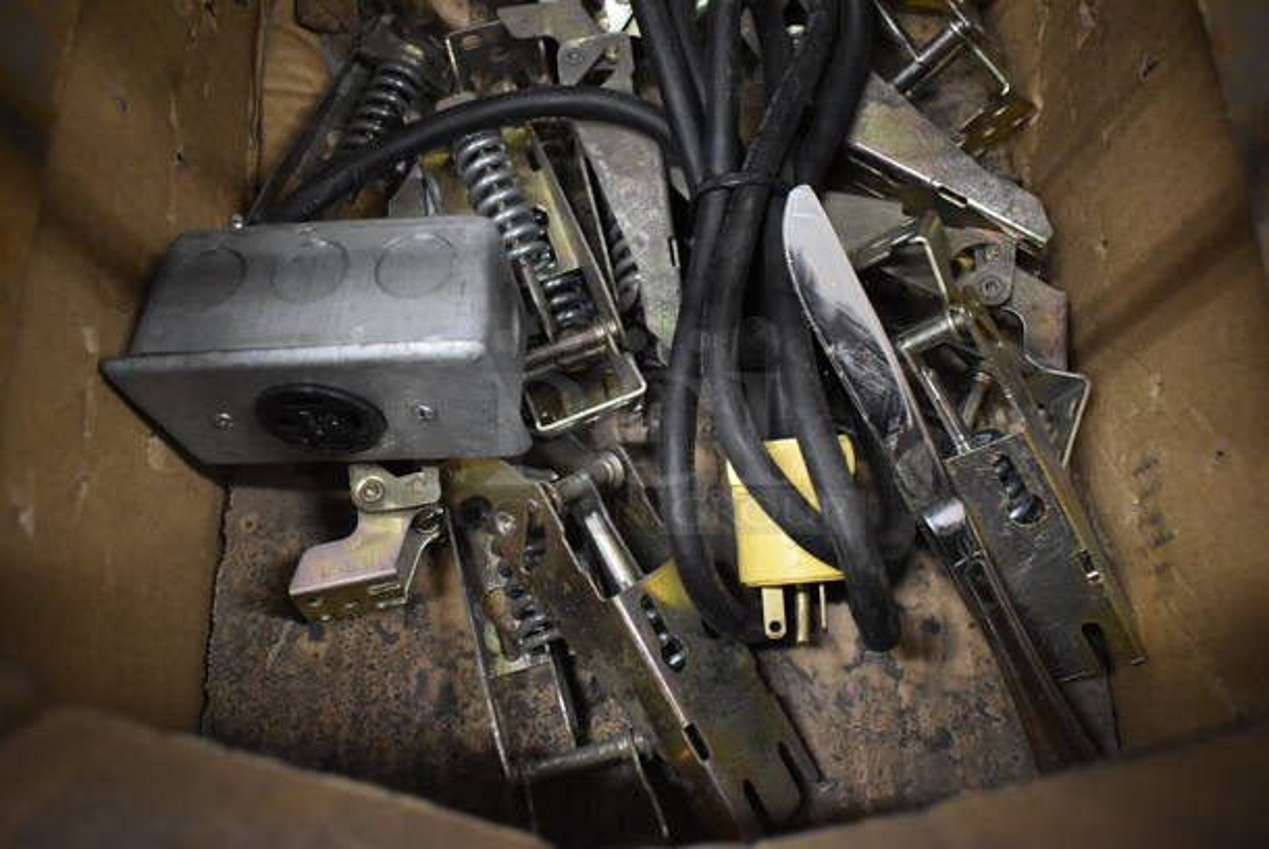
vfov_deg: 48.0
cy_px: 424
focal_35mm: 27
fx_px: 953
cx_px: 634
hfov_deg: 67.3
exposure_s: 1/125
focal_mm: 18
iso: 3600
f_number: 3.5
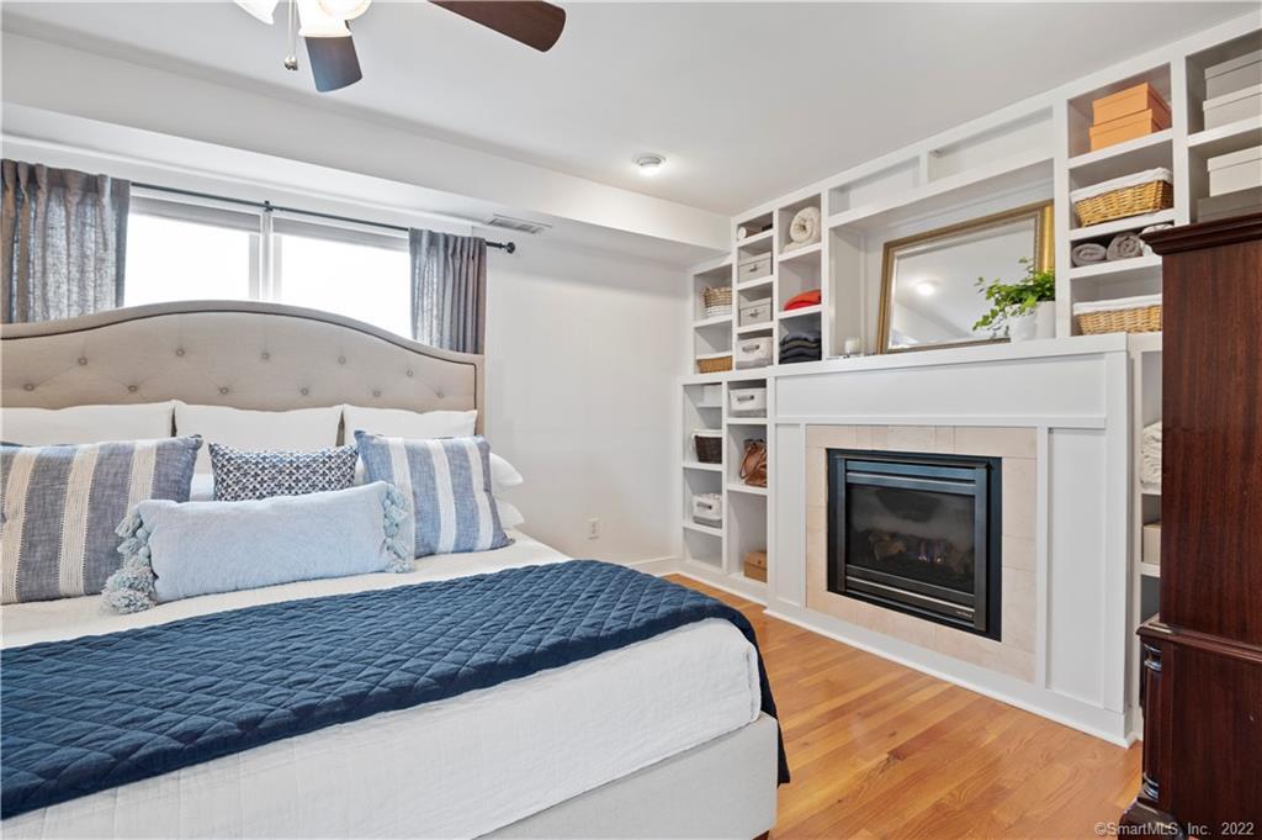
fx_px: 560
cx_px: 631
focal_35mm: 16
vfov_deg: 73.7
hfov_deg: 96.8
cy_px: 420
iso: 800
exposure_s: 1/10
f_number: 7.1
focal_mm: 16
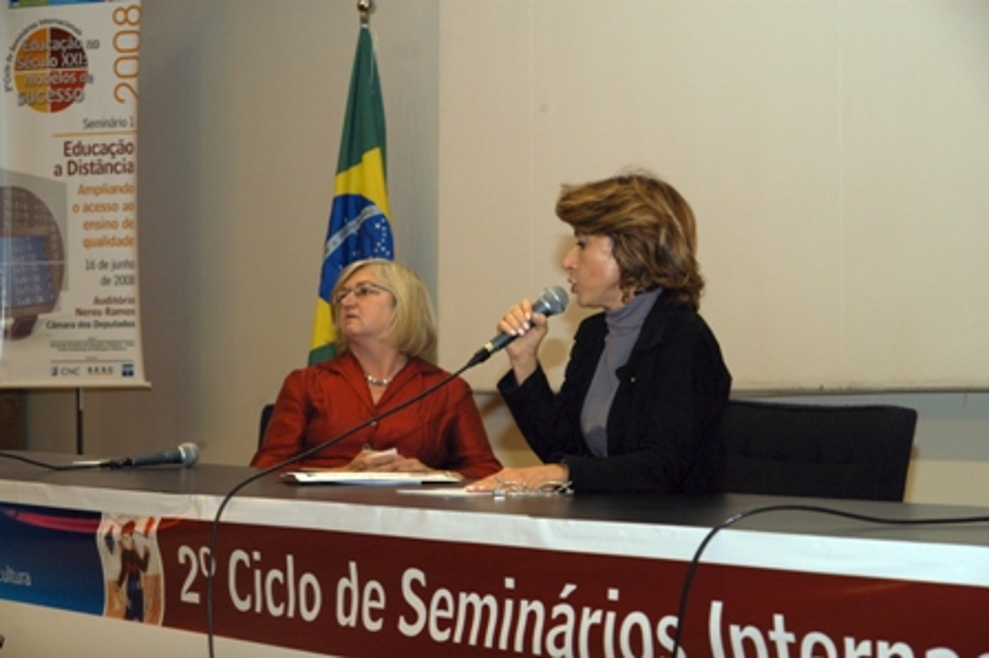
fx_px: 2265
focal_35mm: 82
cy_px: 329
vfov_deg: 16.5
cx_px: 494
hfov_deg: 24.6
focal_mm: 55
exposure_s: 1/60
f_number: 5.6
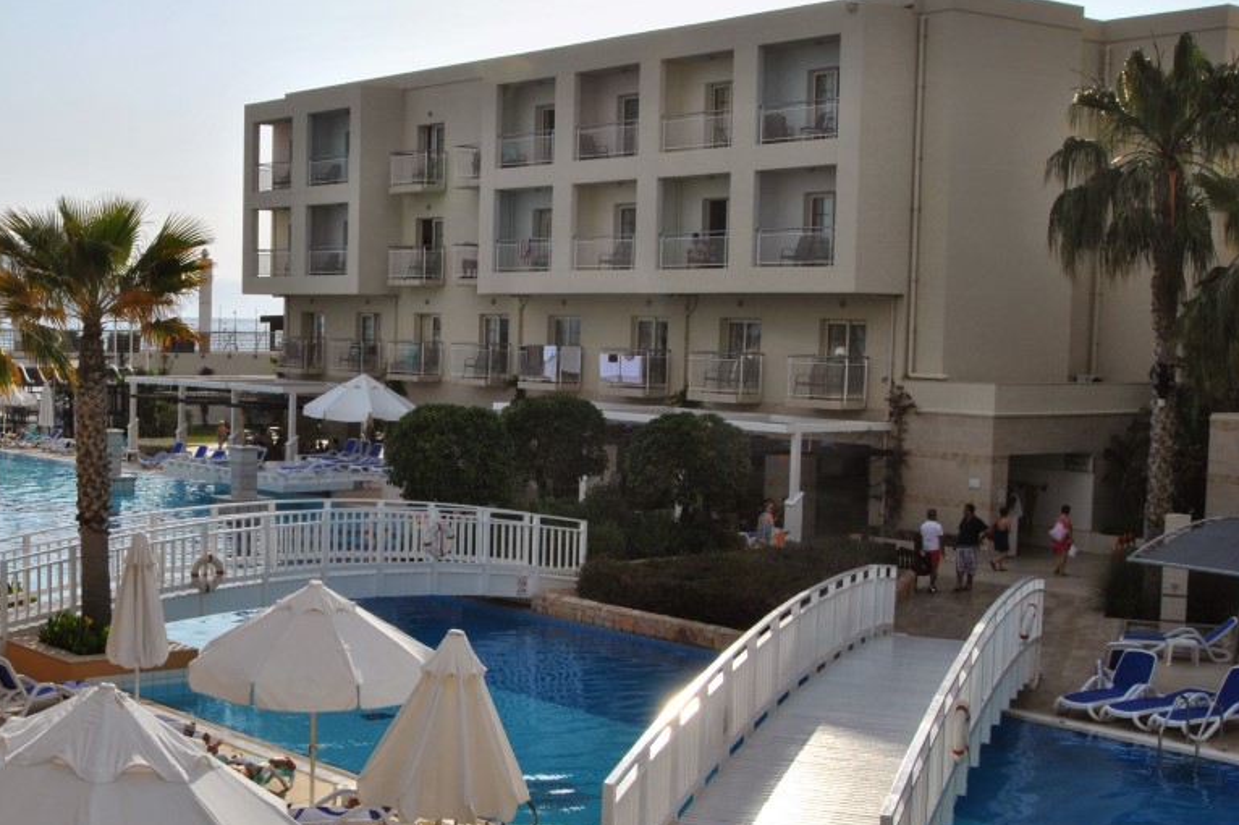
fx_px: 1858
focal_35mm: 54
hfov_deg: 36.2
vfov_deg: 25.0
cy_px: 485
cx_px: 344
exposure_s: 1/200
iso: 100
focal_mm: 24
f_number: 14
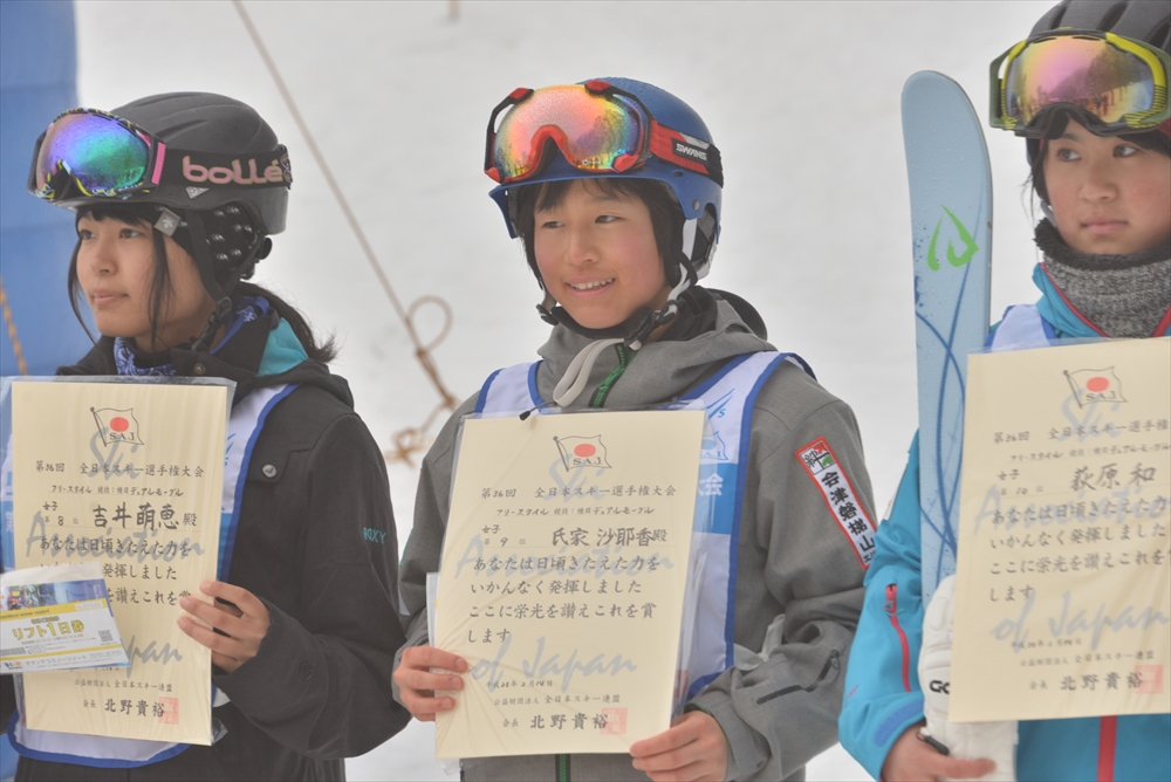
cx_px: 586
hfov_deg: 14.1
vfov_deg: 9.5
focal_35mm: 145
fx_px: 4719
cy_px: 391
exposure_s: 1/160
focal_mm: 145
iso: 400
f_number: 6.3
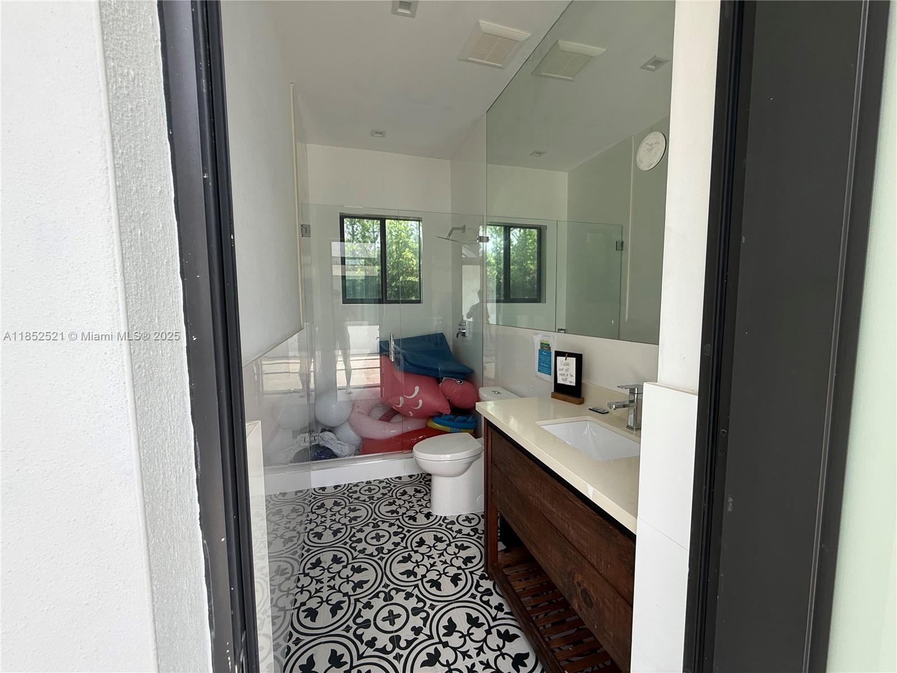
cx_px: 448
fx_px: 363
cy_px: 336
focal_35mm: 14
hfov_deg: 102.1
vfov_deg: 85.7
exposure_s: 1/265
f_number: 2.2
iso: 64
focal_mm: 2.22
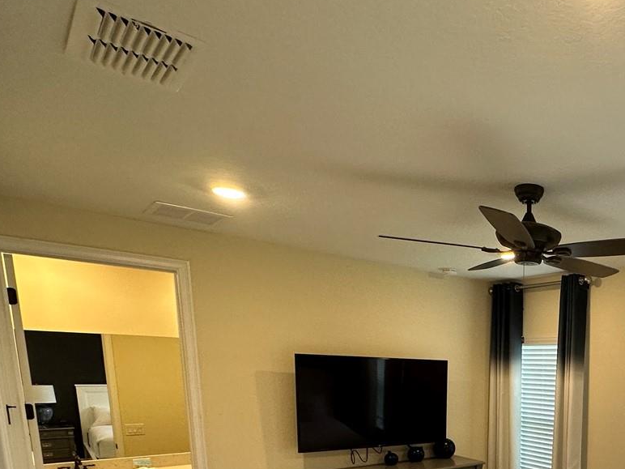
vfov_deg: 42.2
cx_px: 560
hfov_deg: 54.0
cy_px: 461
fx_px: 524
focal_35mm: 29
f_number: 2.2
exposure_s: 1/120
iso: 160
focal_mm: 2.22
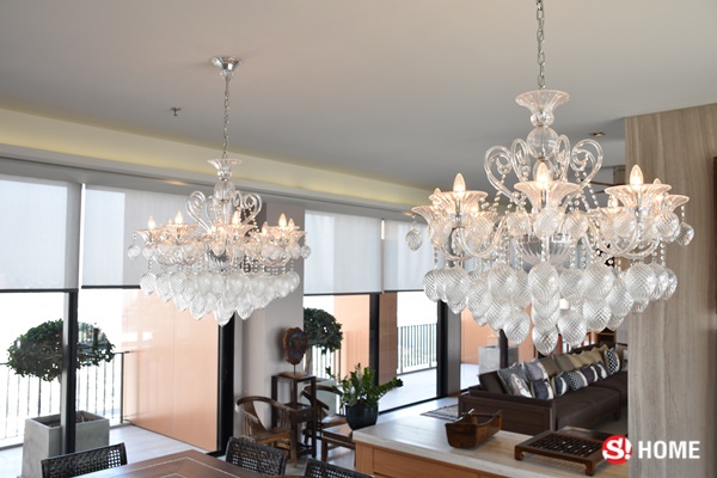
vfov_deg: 43.6
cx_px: 358
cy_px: 239
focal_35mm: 30
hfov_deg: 61.9
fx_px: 597
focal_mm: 20
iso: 400
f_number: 5.6
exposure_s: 1/125
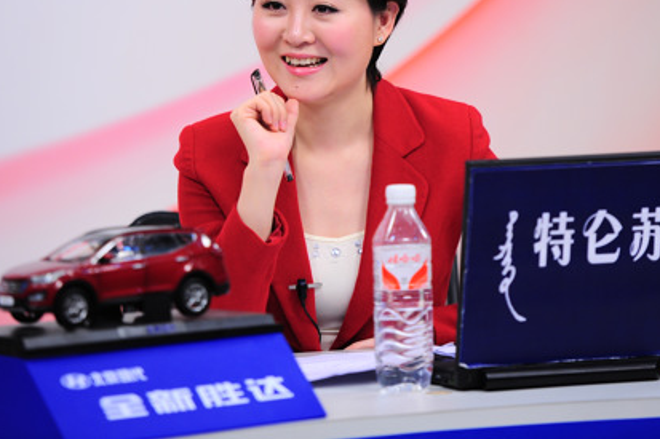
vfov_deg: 6.1
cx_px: 382
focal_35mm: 225
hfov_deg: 9.2
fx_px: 4123
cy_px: 132
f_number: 2.8
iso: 640
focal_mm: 155
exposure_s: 1/500
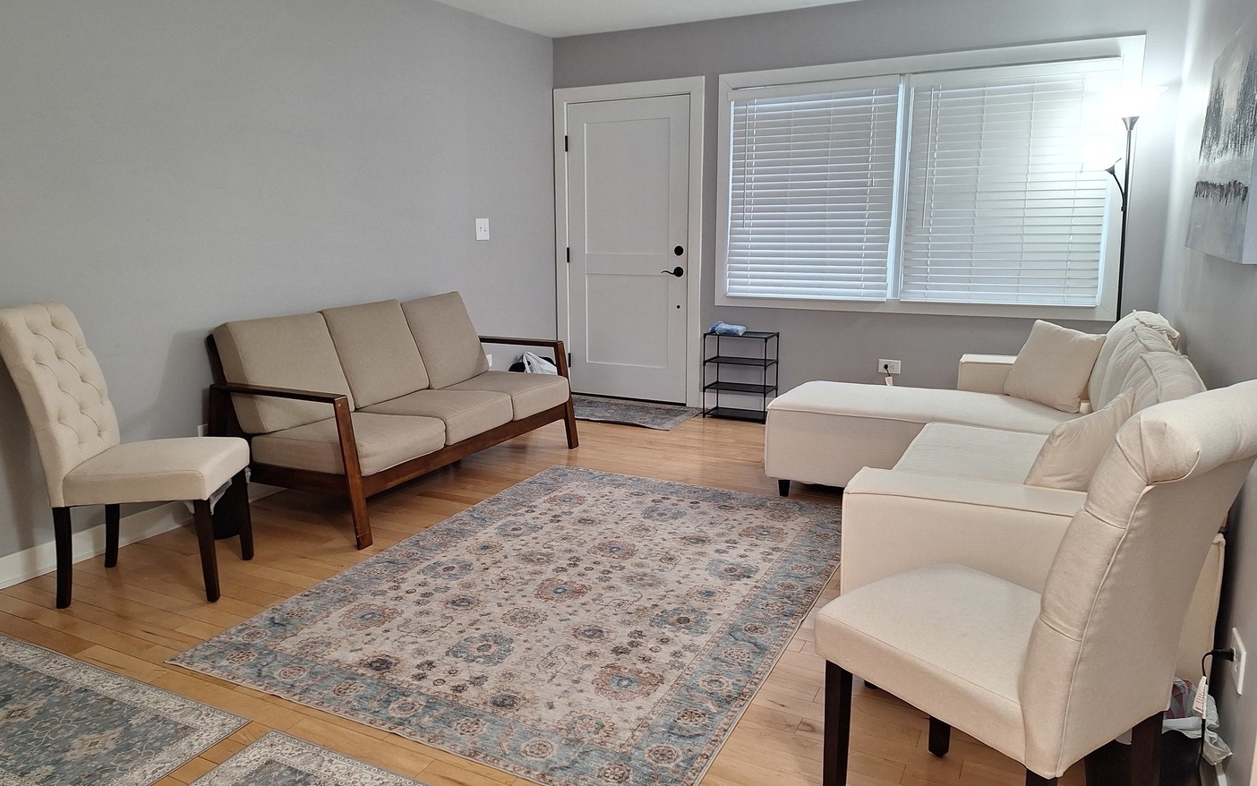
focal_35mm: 25
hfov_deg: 72.5
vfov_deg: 49.3
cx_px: 614
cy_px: 374
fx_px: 857
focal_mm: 5.54
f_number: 1.8
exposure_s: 1/60
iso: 64
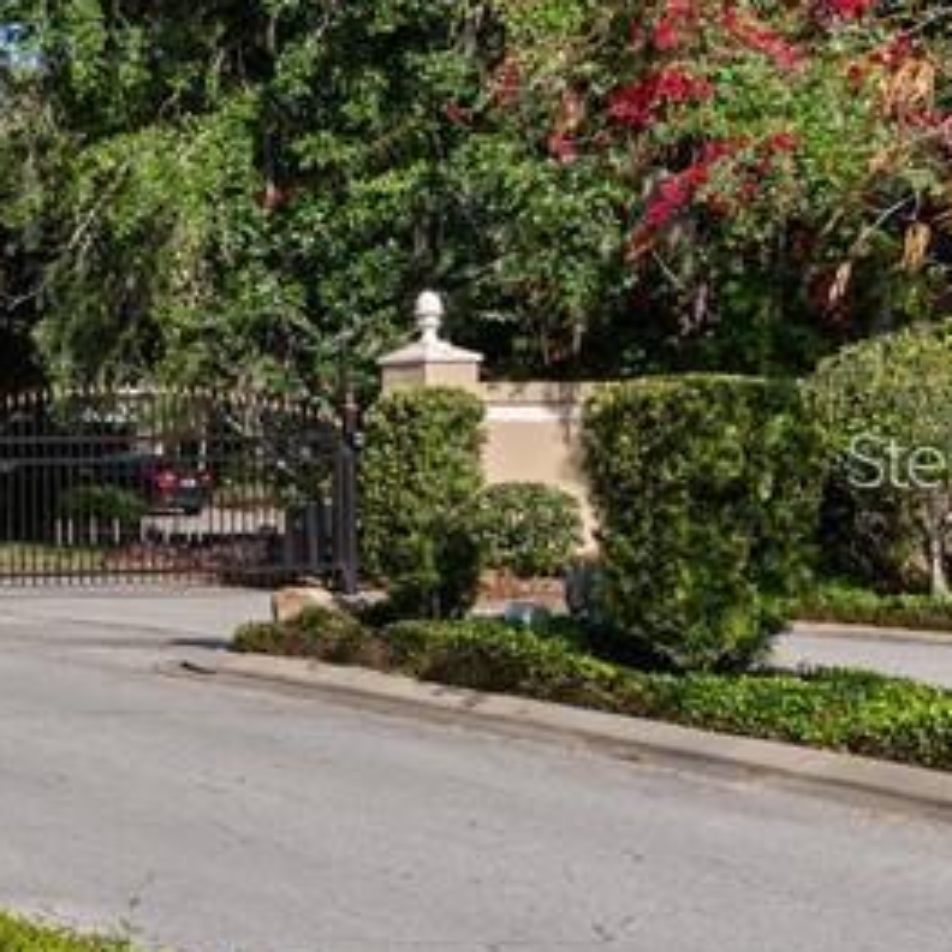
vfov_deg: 22.5
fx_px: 2396
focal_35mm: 77
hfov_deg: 17.9
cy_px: 458
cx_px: -770
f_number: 8
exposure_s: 1/400
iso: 200
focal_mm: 22
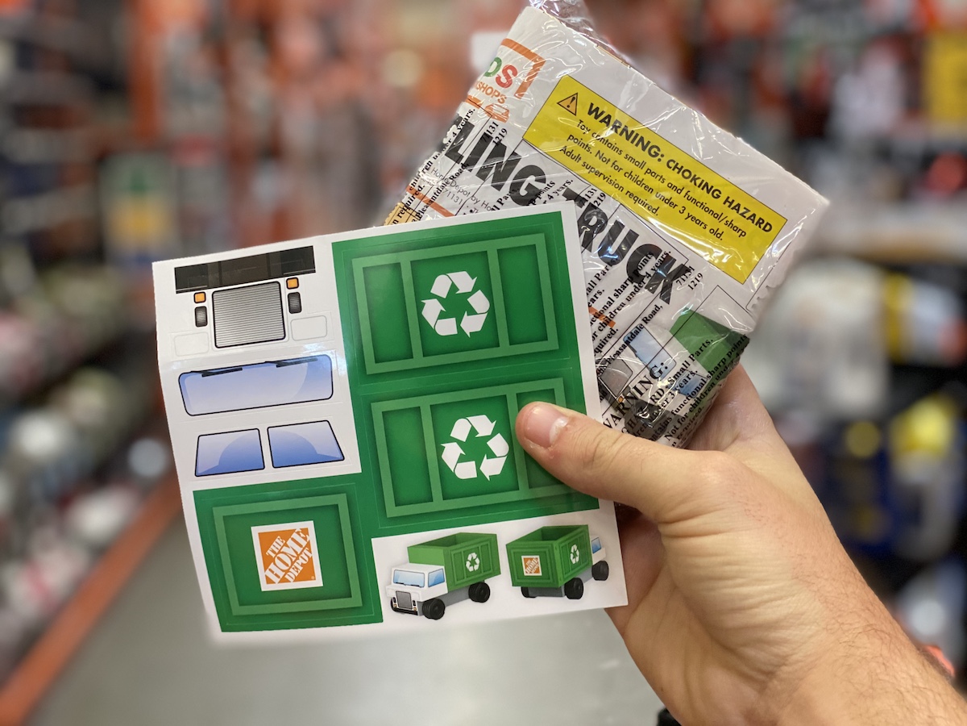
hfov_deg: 36.8
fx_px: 1453
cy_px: 363
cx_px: 484
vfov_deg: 28.0
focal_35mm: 52
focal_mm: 6
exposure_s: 1/120
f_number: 2
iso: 200
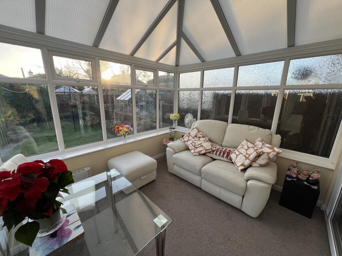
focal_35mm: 13
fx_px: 128
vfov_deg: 89.9
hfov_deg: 106.2
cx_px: 171
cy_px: 128
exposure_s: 1/109
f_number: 1.8
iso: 32
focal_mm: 1.57
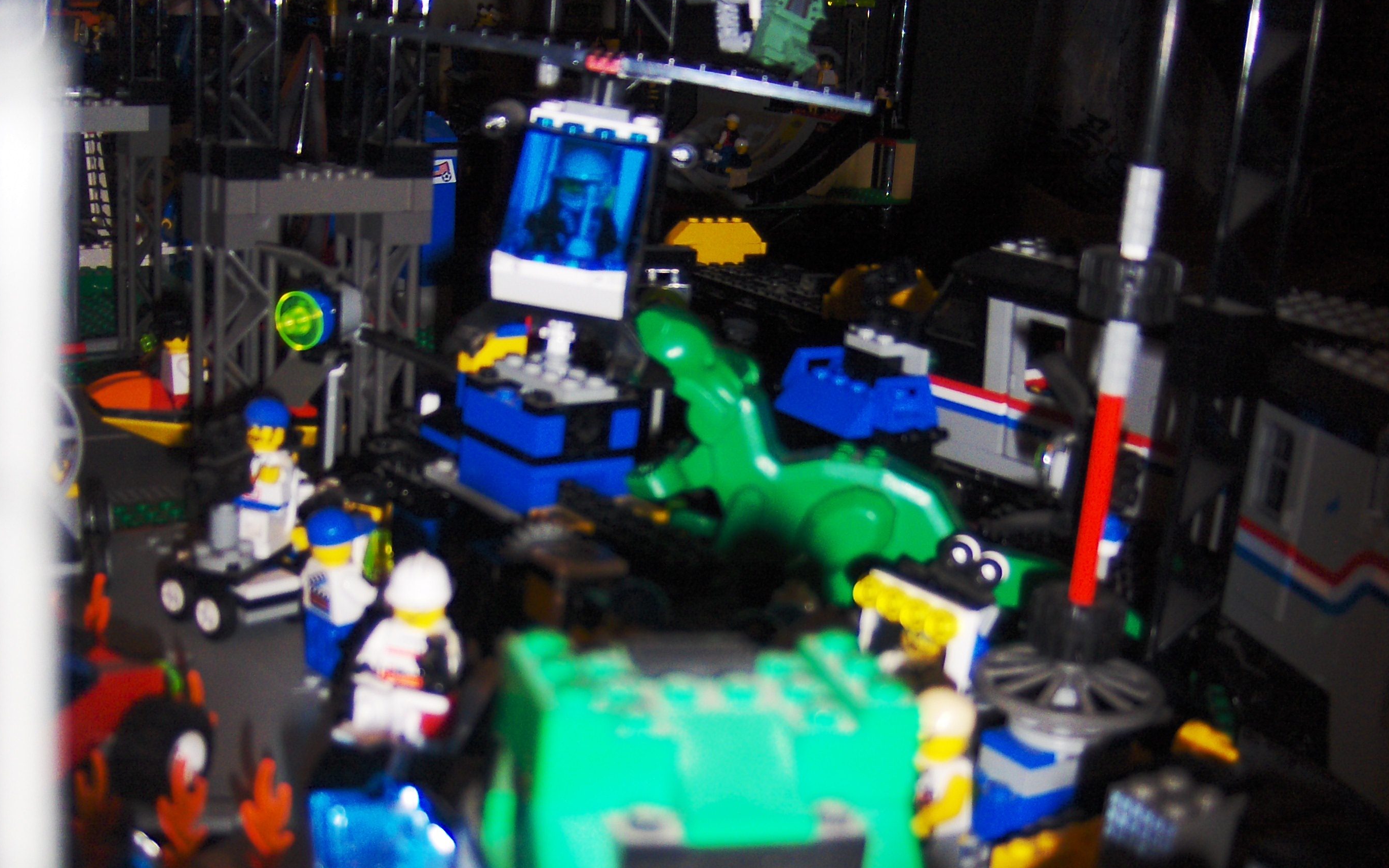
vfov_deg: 25.6
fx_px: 1893
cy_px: 610
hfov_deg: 40.3
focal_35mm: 50
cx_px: 688
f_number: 2.8
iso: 100
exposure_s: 1/60
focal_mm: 7.5
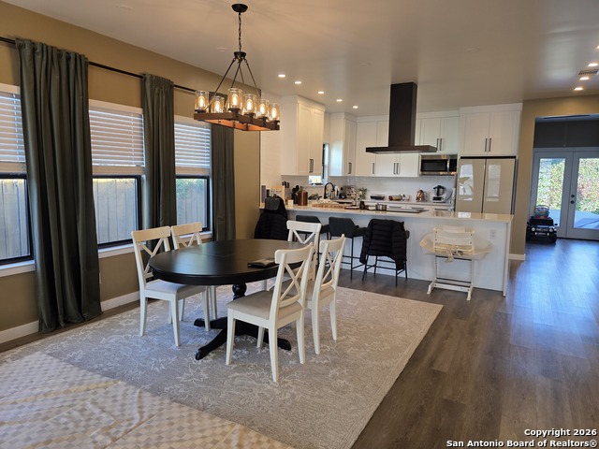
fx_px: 398
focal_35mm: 23
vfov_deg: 58.9
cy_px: 224
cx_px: 300
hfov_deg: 73.9
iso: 100
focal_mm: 6.3
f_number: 1.7
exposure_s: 1/120
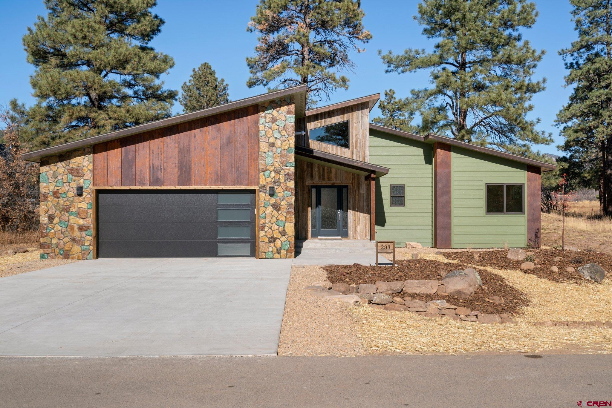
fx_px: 595
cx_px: 306
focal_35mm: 35
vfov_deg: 37.9
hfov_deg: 54.4
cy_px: 204
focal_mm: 35
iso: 400
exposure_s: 1/200
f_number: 11
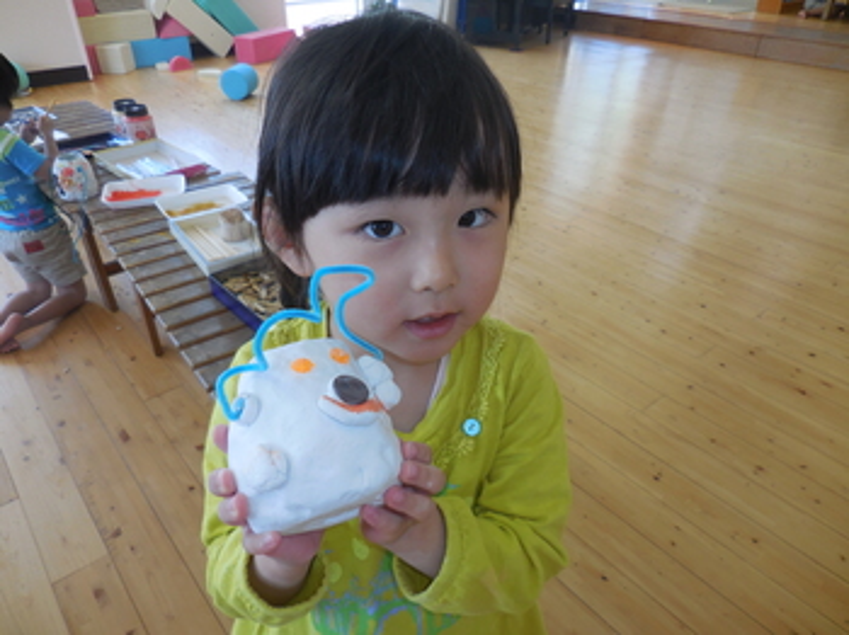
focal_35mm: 25
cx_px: 424
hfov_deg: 69.4
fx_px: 613
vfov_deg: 54.8
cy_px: 318
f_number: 3.3
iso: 125
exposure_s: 1/50
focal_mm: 4.5
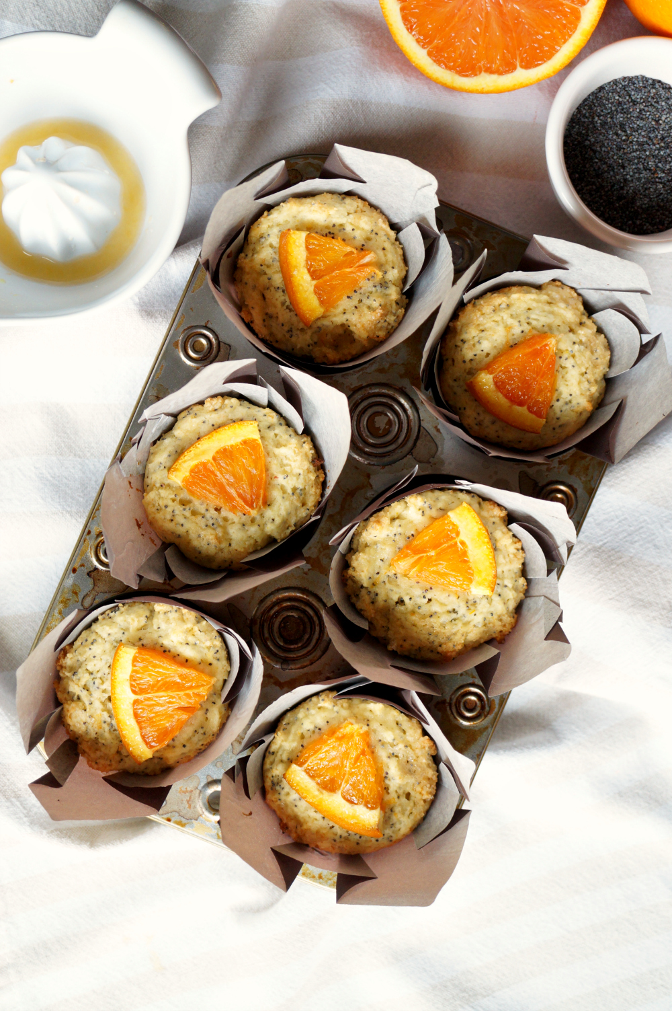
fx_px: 1262
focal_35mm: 45
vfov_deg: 43.6
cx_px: 336
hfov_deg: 29.8
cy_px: 506
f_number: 3.5
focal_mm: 30
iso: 800
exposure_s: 1/100
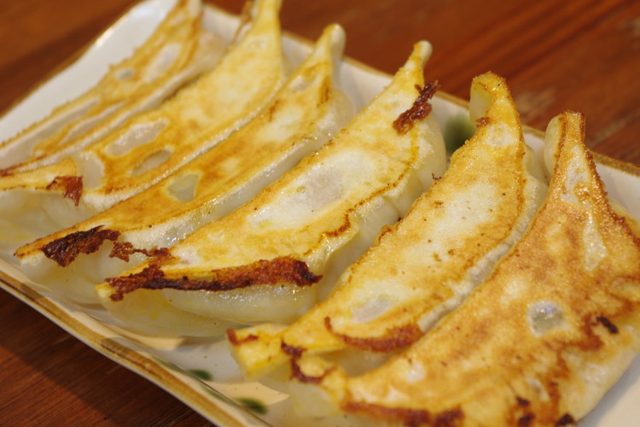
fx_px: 1458
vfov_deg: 16.7
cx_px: 320
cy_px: 214
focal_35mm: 82
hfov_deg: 24.8
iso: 400
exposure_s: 1/10
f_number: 8
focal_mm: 55
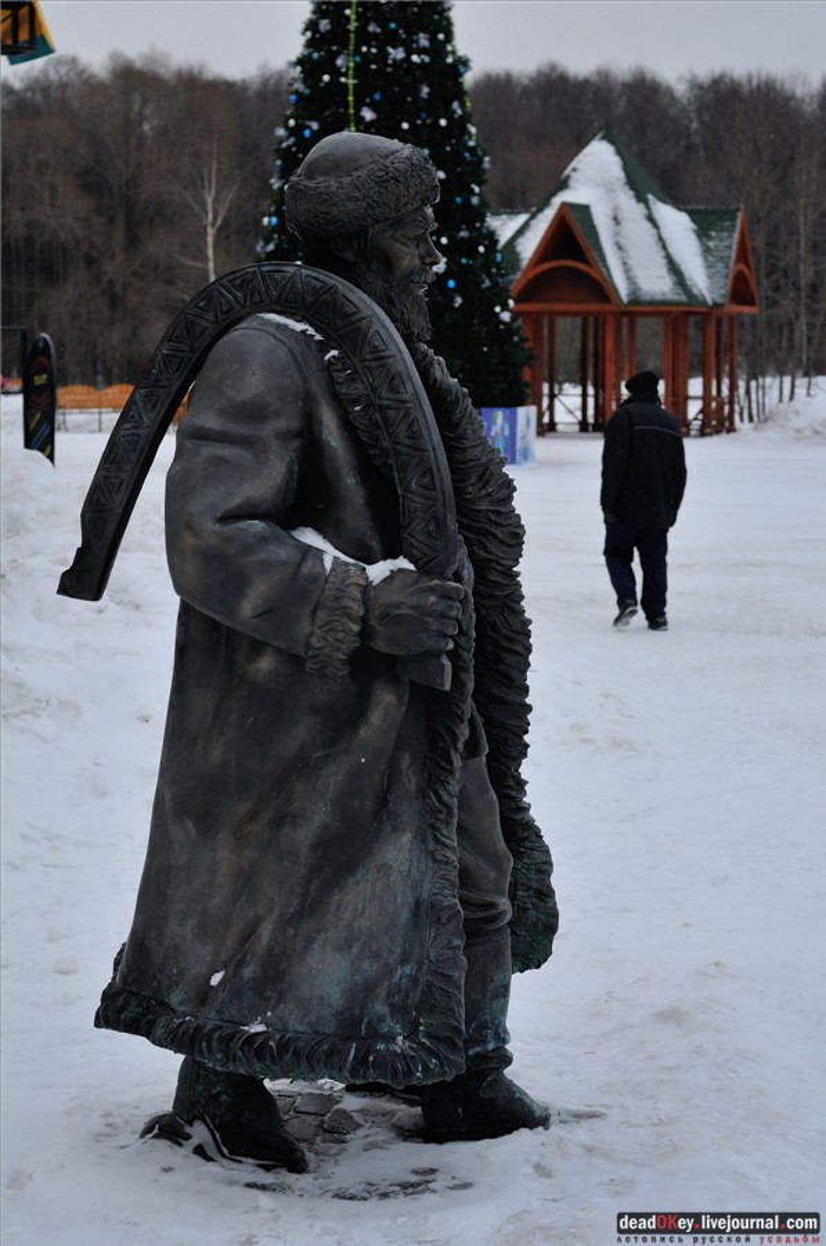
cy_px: 623
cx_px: 413
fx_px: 2590
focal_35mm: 75
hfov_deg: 18.1
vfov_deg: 27.0
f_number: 4
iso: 200
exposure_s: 1/400
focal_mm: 50
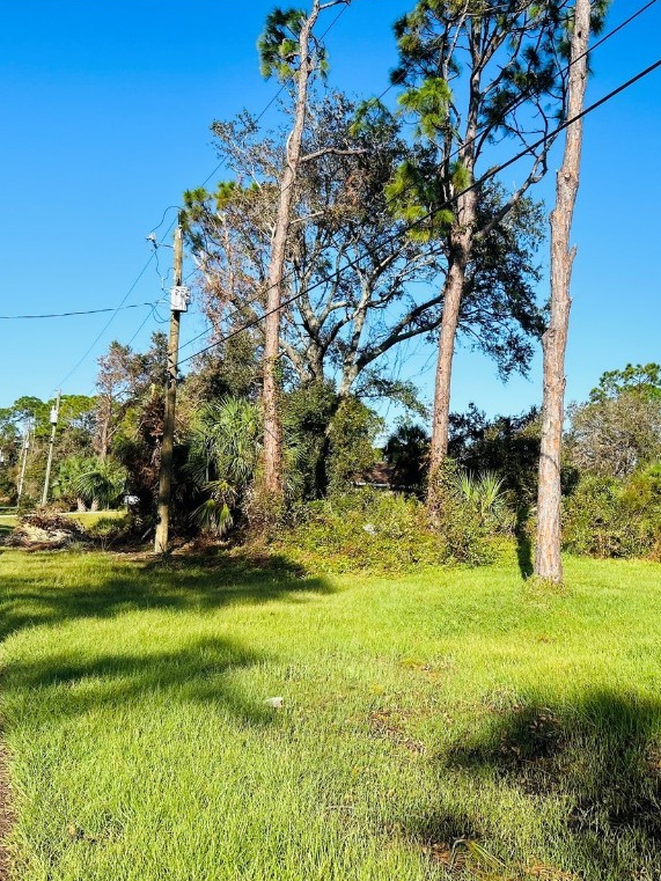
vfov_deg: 52.6
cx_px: 545
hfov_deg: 38.9
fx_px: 891
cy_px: 440
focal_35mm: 35
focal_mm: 5.7
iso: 50
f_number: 1.5
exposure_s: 1/3356
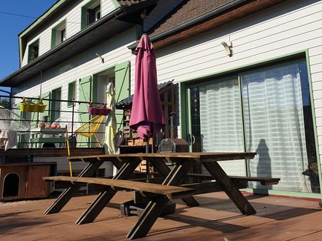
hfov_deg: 51.2
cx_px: 178
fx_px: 335
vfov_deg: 39.3
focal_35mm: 36
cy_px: 85
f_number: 2.4
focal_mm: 4.3
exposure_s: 1/2273
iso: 50
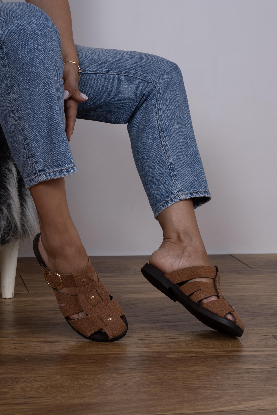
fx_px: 969
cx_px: 138
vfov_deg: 24.2
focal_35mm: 84
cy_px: 208
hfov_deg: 16.3
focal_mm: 56
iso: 160
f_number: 13
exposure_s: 1/30
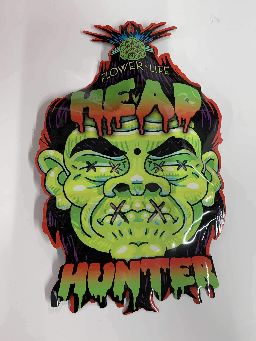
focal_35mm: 26
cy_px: 170
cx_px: 128
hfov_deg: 53.1
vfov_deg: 67.3
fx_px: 256
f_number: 1.8
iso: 64
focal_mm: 4.25
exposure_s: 1/60
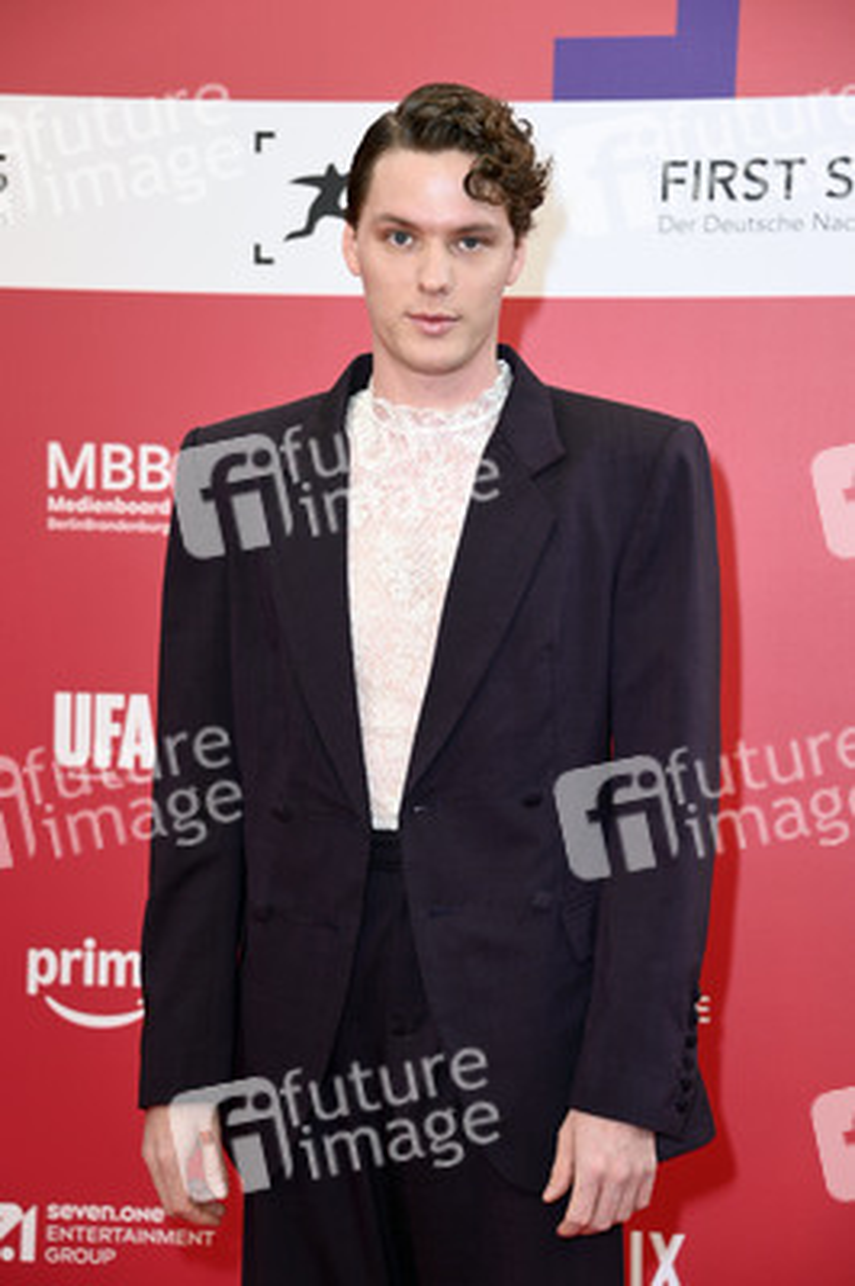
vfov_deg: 20.8
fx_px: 3497
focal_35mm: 98
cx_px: 428
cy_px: 643
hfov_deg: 13.9
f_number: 5.6
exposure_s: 1/250
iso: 500
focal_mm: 98
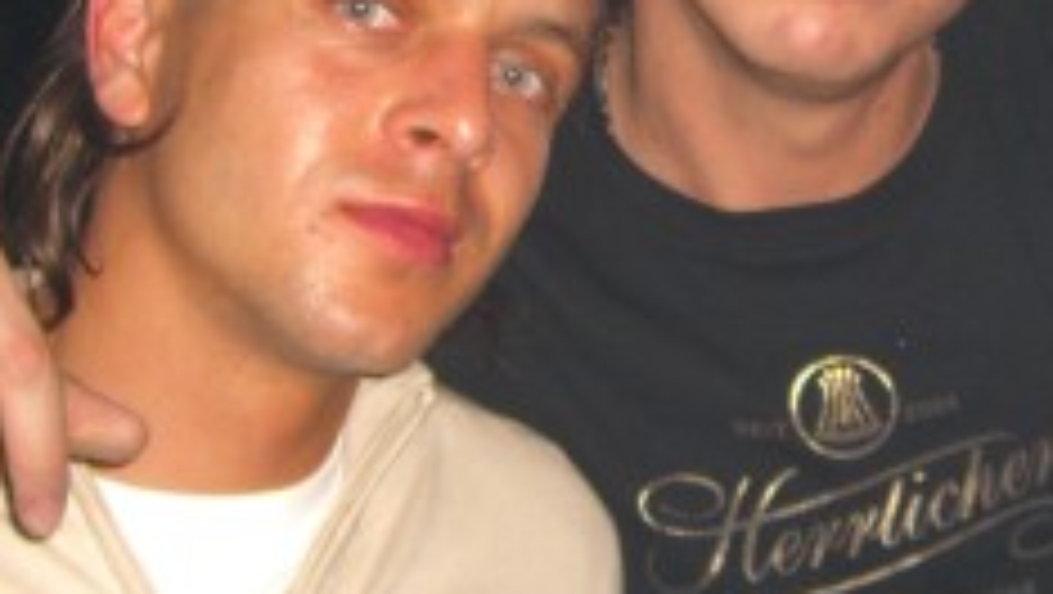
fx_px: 2962
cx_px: 770
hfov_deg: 20.0
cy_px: 180
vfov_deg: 11.4
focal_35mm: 106
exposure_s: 1/60
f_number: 2.8
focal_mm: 7.9
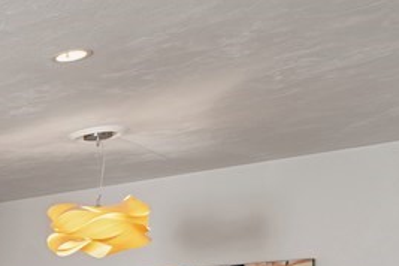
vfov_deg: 17.1
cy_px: 397
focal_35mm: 72
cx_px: -539
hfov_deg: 15.6
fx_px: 798
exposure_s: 1/6
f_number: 9
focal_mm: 15
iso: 640
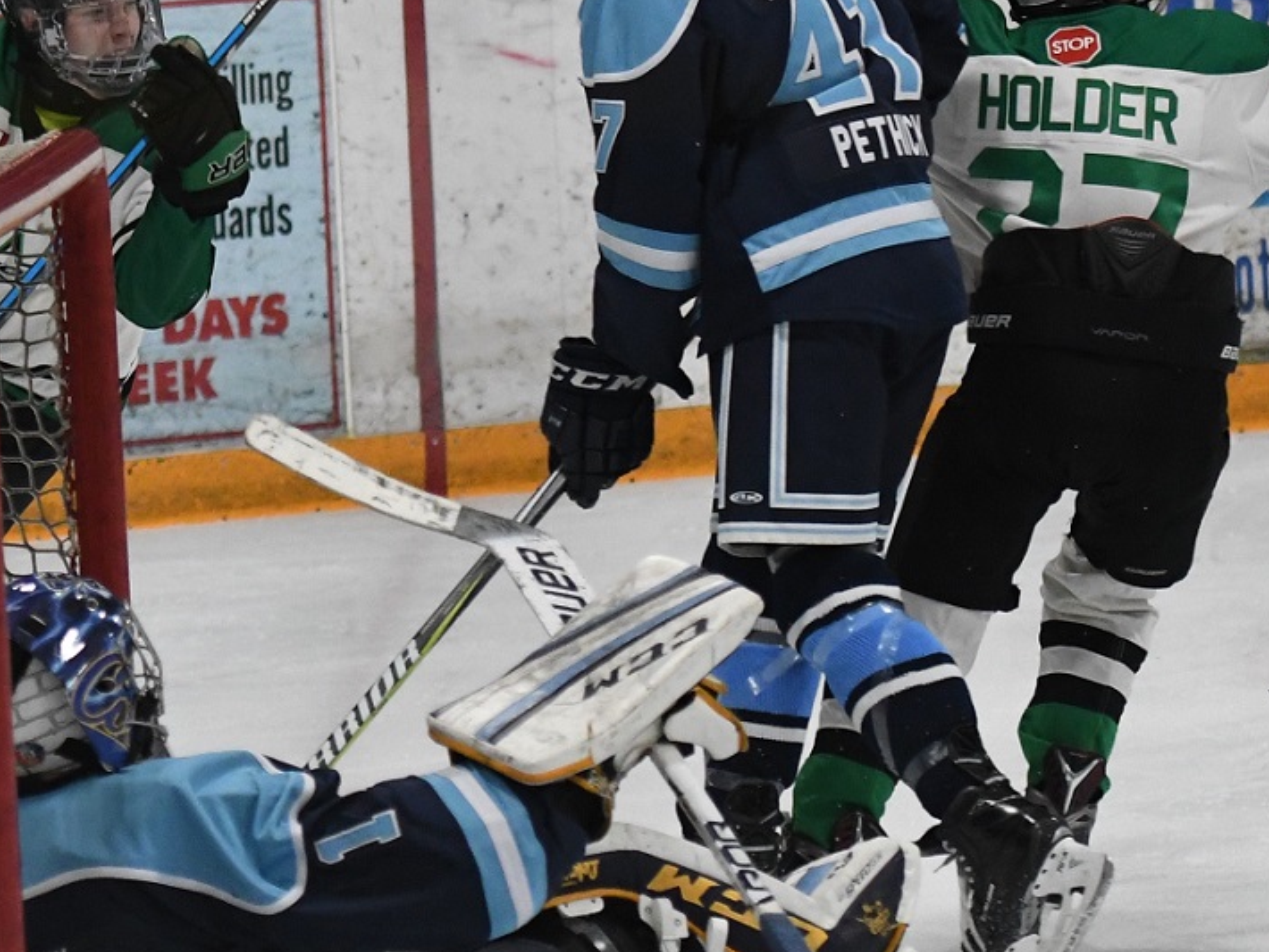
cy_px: 388
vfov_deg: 10.4
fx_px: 5207
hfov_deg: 13.9
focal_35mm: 142
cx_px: 439
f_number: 2.8
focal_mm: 70
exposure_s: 1/1000
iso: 2800
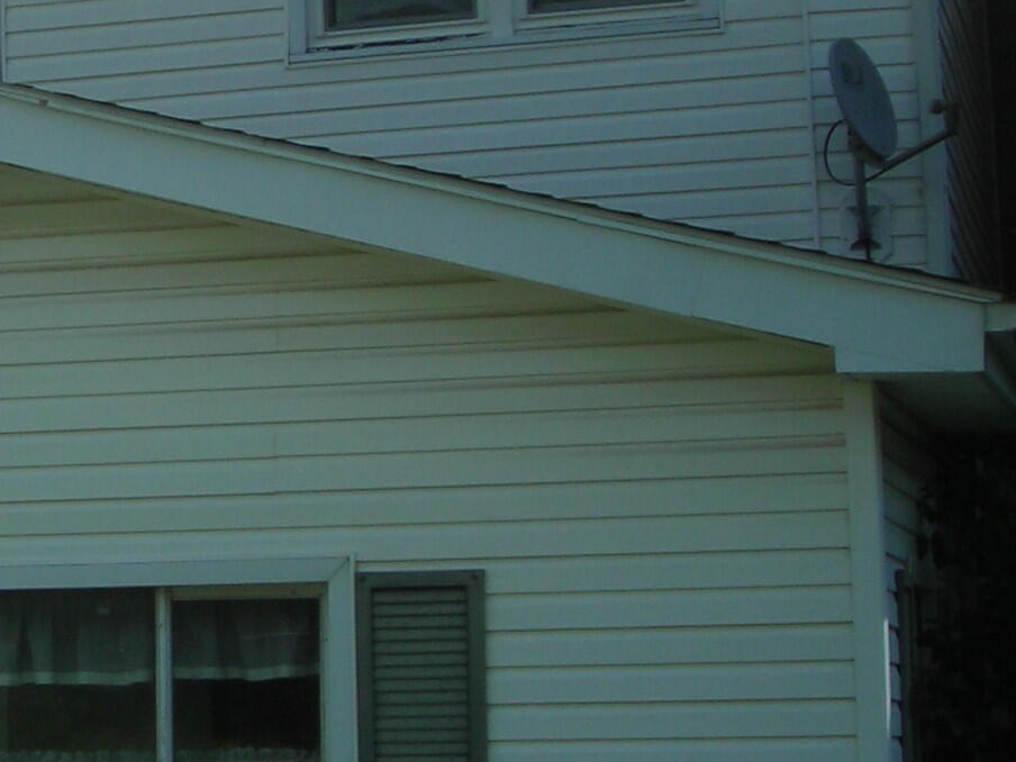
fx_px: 3199
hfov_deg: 17.1
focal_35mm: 109
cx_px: -243
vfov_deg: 13.5
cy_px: 142
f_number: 3.2
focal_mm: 6.3
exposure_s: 1/1000
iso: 50
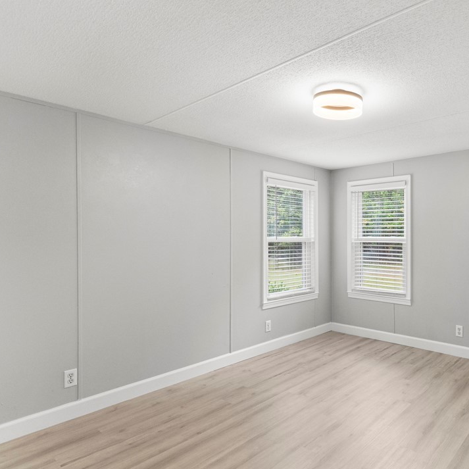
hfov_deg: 66.4
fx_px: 337
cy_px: 237
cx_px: 337
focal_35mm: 22
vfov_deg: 69.6
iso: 1000
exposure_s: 1/30
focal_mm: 17
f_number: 8
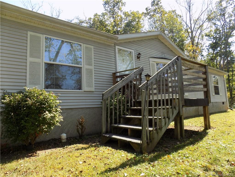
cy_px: 88
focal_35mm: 23
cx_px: 118
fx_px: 156
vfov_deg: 58.9
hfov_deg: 73.9
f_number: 3.1
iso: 80
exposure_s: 1/320
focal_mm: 4
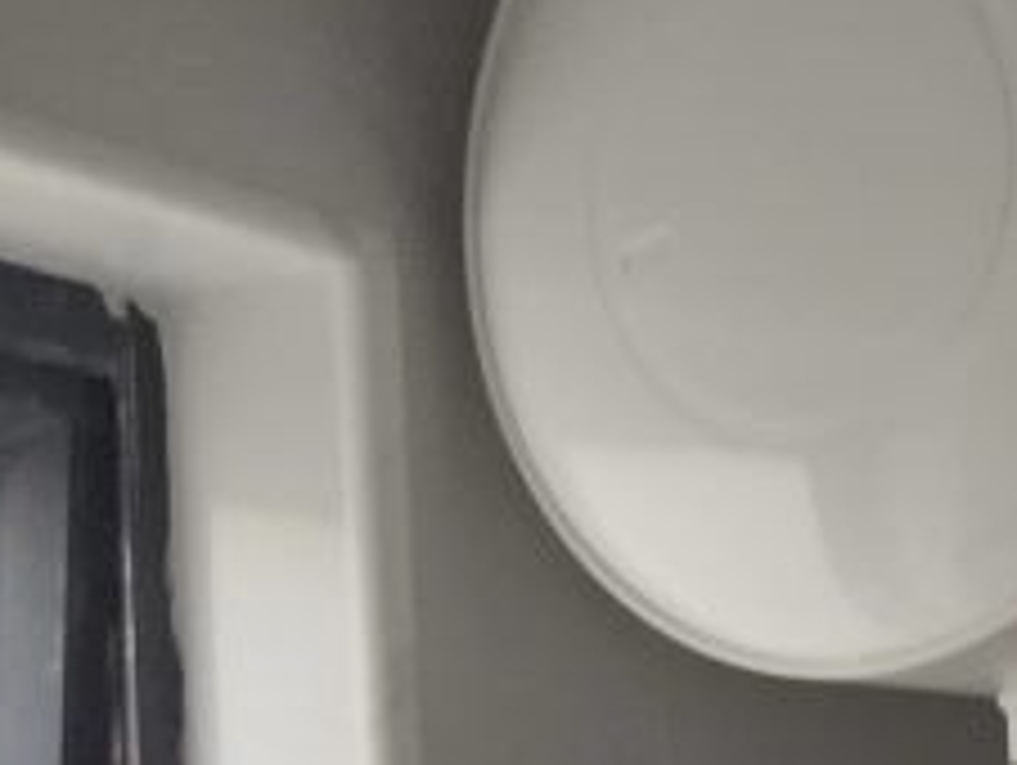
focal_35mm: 106
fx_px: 3118
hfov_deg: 16.0
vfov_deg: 13.6
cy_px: 940
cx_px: 1760
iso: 675
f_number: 1.79
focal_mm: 4.35
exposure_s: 1/33
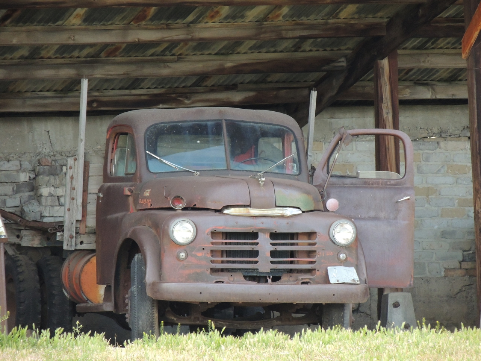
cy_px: 180
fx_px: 6948
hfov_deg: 4.0
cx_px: 240
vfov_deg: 3.0
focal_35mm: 500
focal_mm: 89.1
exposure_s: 1/400
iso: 720
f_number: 4.9
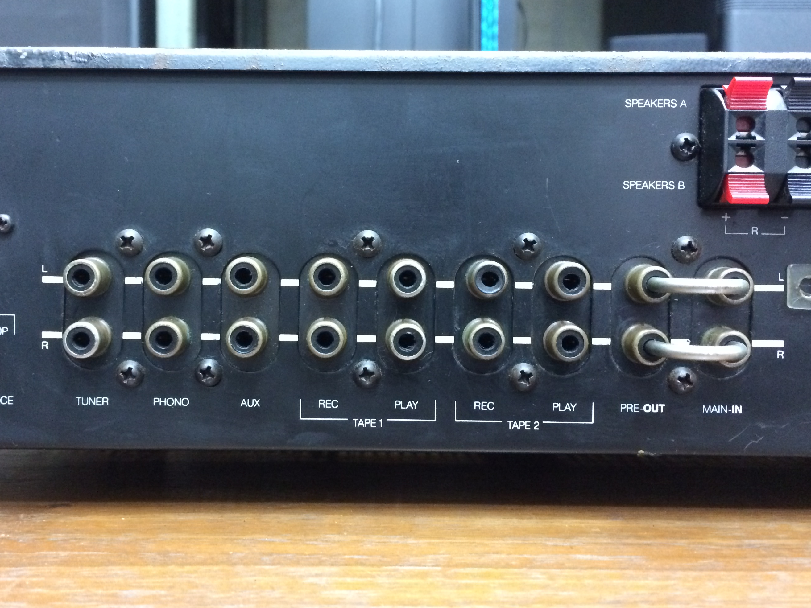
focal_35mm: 36
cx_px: 377
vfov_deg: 39.6
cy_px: 273
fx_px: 843
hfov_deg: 51.3
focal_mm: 4.15
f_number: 2.2
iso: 500
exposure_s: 1/17
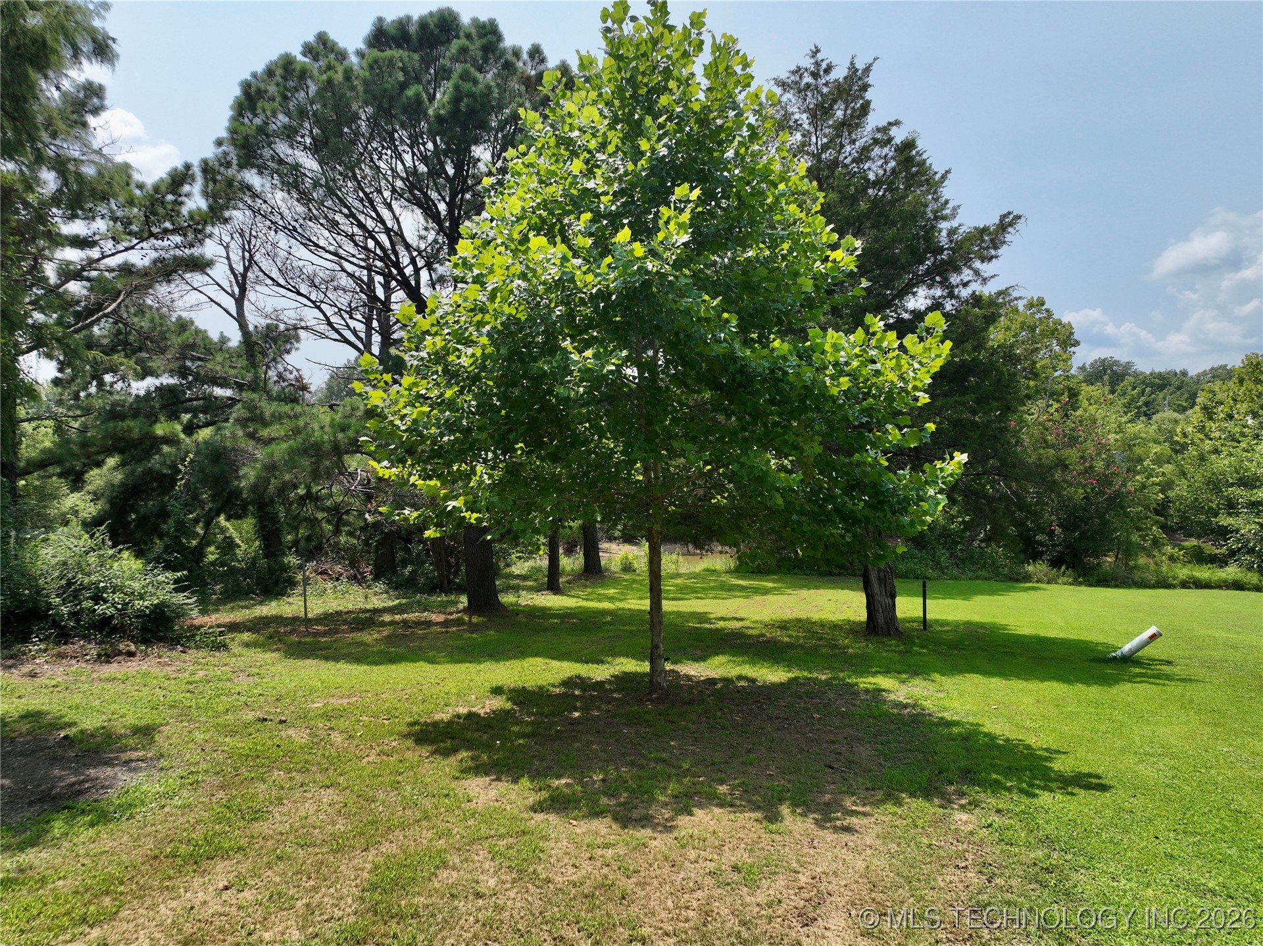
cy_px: 473
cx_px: 632
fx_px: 875
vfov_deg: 56.8
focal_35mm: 24
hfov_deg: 71.6
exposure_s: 1/2500
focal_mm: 12.29
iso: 220
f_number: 2.8
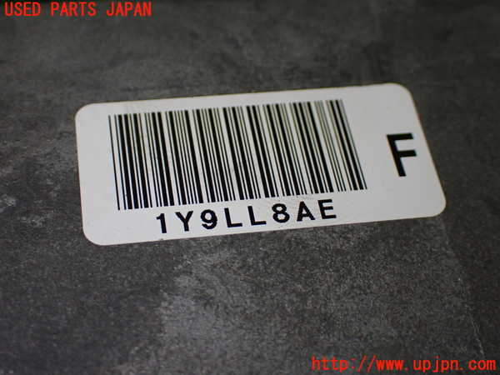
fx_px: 896
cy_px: 188
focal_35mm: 62
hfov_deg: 31.2
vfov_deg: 23.7
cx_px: 250
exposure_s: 1/250
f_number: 3.6
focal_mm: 11.09
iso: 400
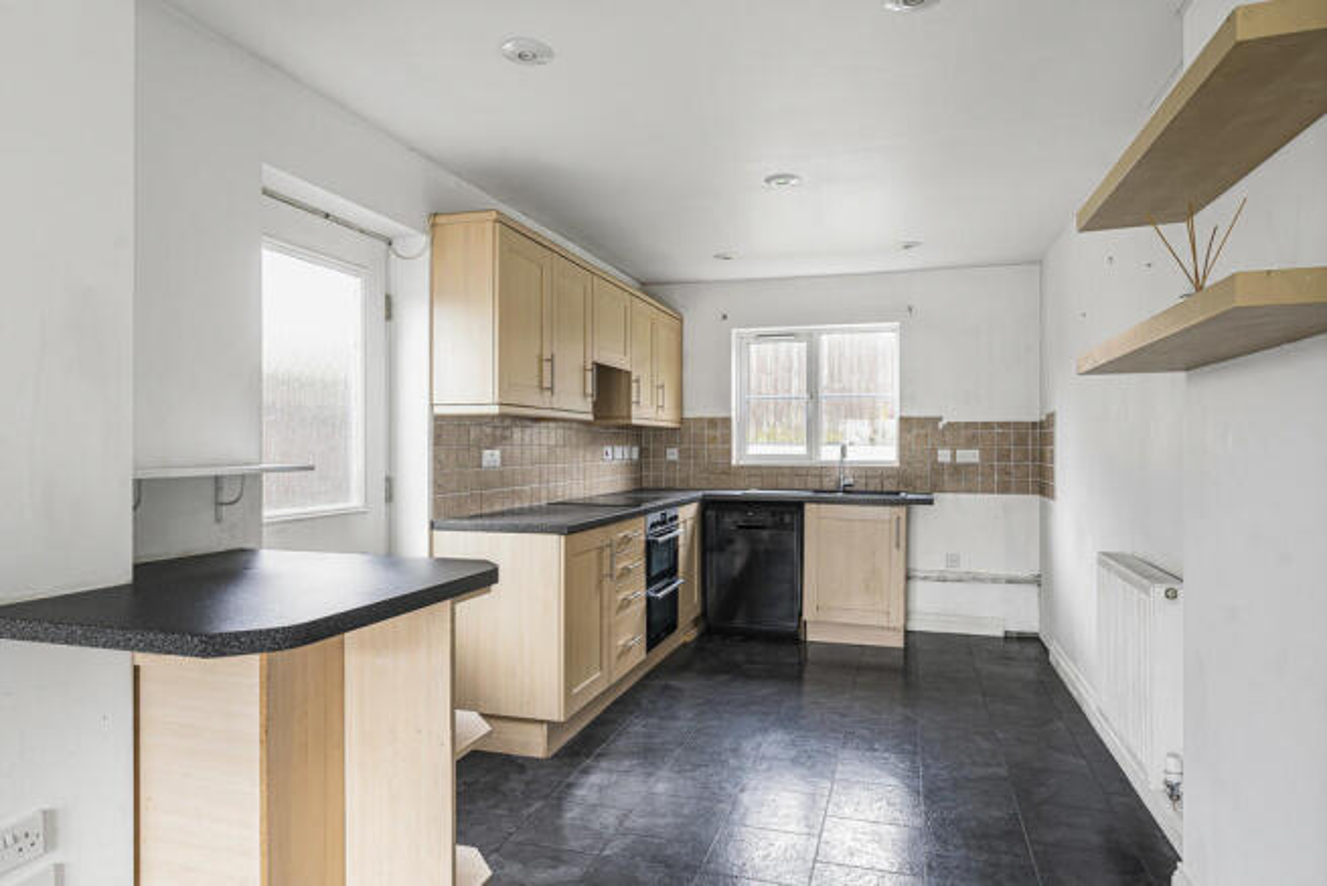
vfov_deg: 60.7
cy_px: 443
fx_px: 756
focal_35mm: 20
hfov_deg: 82.6
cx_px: 664
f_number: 7.1
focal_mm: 20.5
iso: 250
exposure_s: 1/13
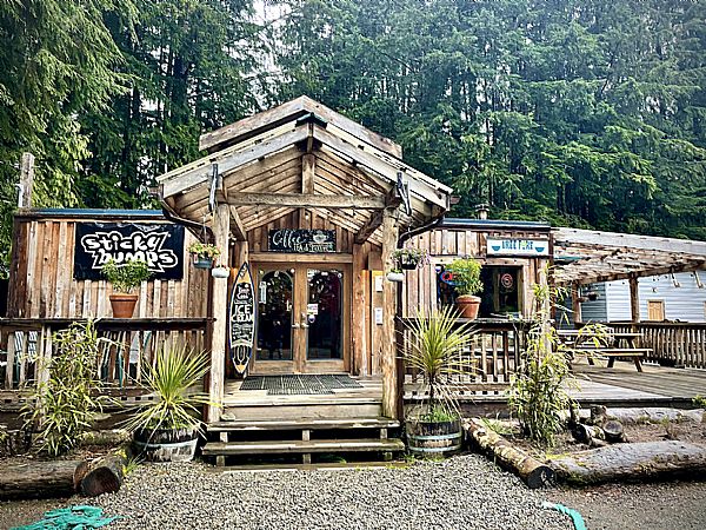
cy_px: 265
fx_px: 530
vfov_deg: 53.1
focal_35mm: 26
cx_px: 353
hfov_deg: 67.3
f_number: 1.6
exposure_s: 1/128
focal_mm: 4.2
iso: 32
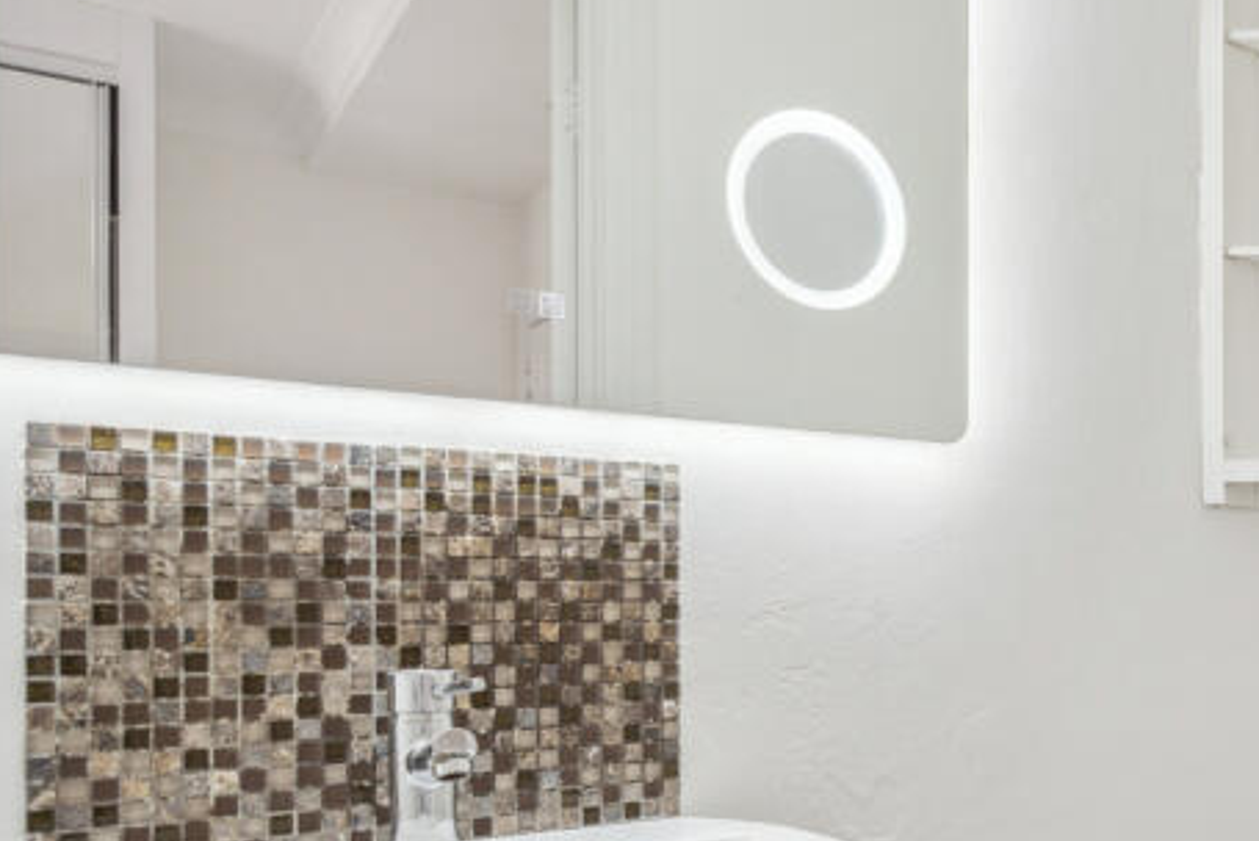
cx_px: 1118
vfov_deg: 35.4
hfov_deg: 48.0
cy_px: 701
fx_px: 1260
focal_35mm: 36
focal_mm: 16
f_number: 7.1
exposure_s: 1/15
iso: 200
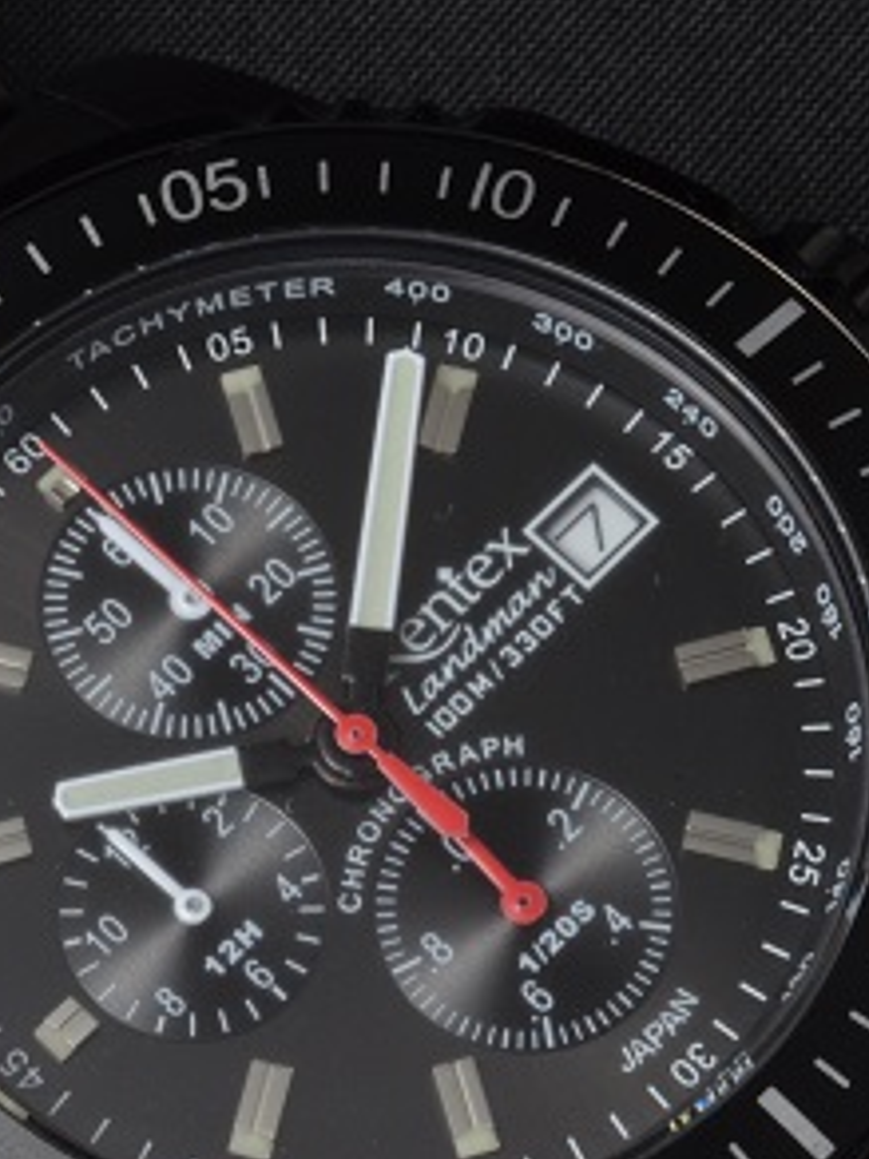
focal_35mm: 148
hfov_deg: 10.0
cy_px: 657
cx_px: 373
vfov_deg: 13.3
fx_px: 4954
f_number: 32
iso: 400
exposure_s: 1
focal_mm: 50
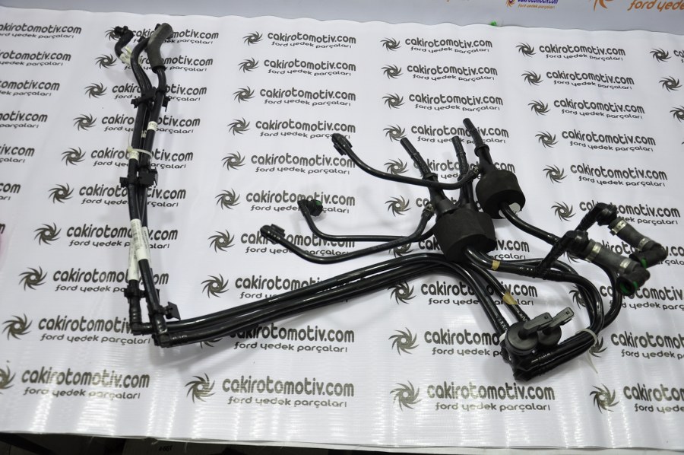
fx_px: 598
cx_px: 342
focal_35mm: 32
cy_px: 228
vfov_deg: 41.6
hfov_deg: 59.5
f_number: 4.5
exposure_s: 1/40
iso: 200
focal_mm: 21
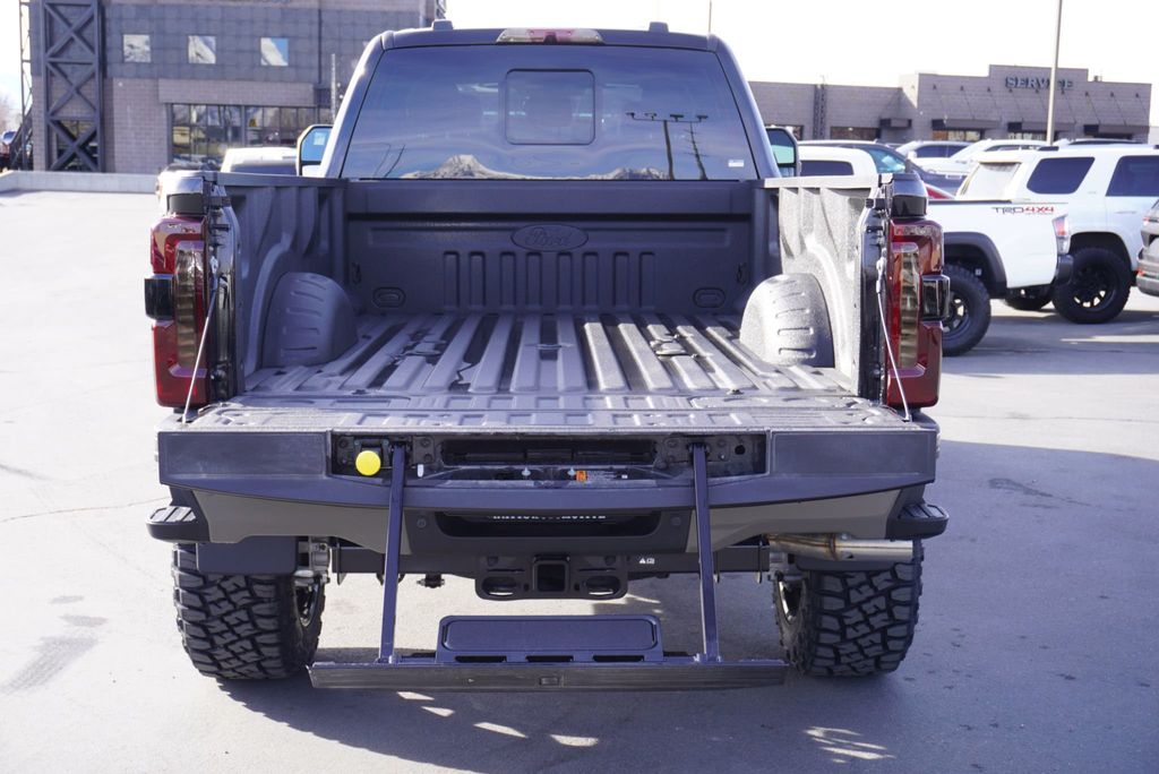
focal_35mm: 46
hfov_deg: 42.3
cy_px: 387
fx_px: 1498
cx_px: 580
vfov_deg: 29.0
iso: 100
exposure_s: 1/80
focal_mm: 31
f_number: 6.3
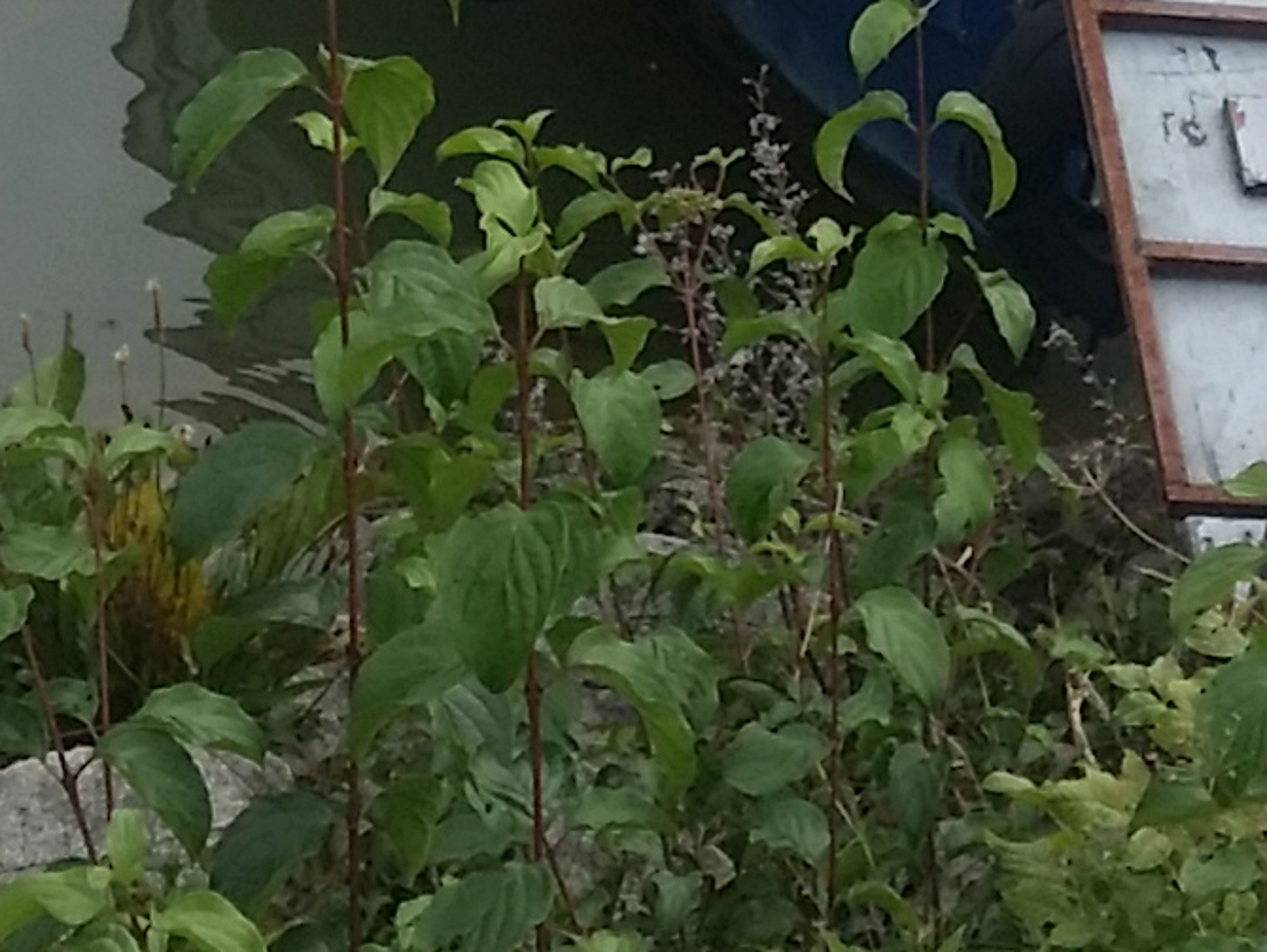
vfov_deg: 9.2
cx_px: 815
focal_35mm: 151
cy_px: -950
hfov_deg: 13.1
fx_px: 5529
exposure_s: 1/173
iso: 50
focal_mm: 4.13
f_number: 2.2
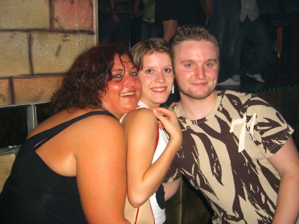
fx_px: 328
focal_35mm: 38
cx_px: 150
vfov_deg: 37.7
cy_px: 112
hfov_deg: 49.0
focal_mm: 7.9
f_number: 2.8
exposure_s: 1/60
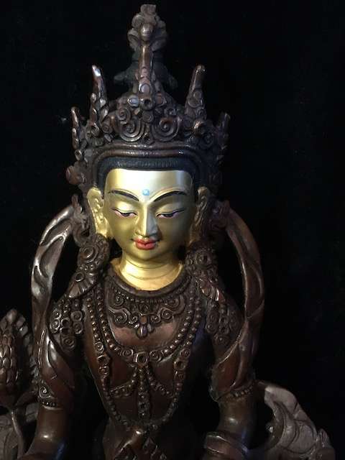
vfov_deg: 61.7
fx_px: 385
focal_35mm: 29
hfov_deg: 48.2
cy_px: 230
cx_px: 172
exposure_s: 1/17
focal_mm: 4.15
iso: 500
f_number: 2.2
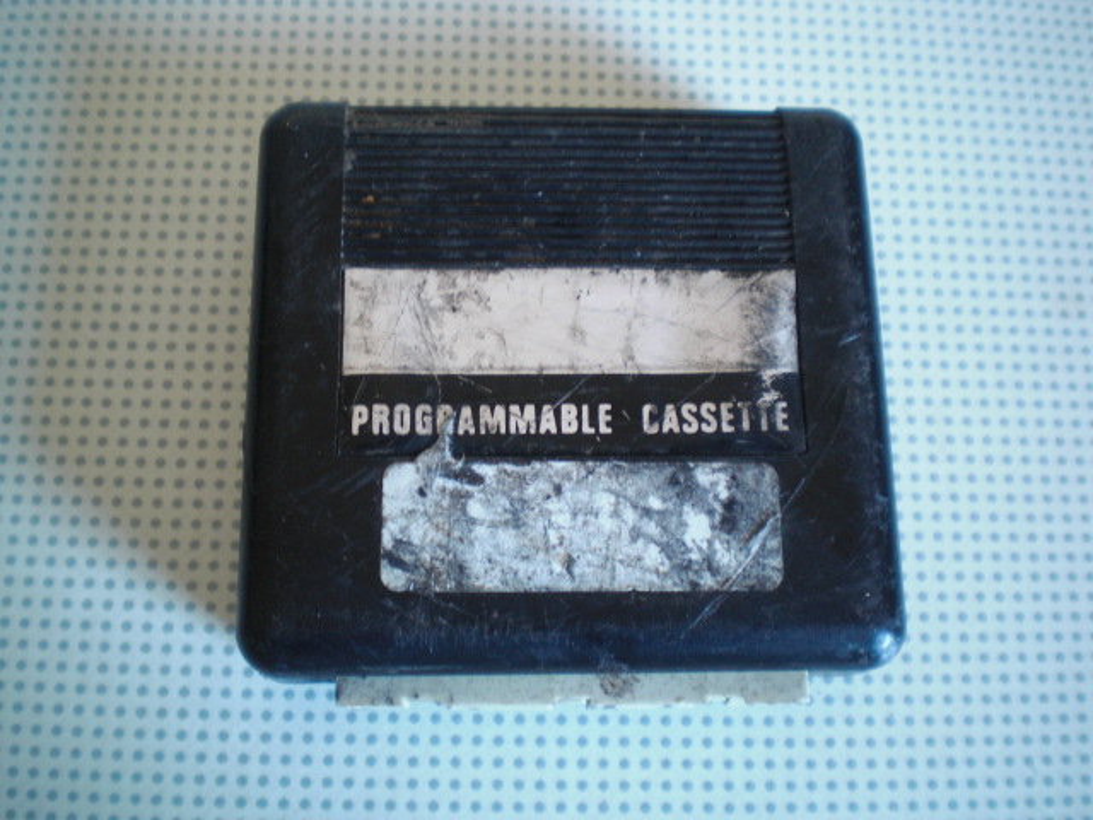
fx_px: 1200
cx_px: 546
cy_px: 410
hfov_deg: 49.0
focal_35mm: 38
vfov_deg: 37.7
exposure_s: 1/15
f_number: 3.1
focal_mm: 6.3
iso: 200
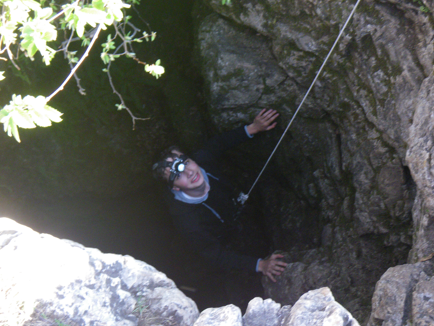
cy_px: 170
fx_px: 464
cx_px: 218
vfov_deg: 38.7
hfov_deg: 50.1
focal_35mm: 37
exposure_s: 1/50
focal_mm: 6.1
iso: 320
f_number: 3.8
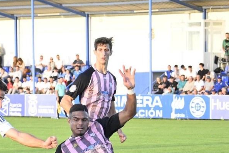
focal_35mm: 277
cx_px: -11
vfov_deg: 4.9
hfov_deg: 7.4
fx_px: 1764
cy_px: 160
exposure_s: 1/1250
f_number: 5.6
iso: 3200
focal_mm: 69
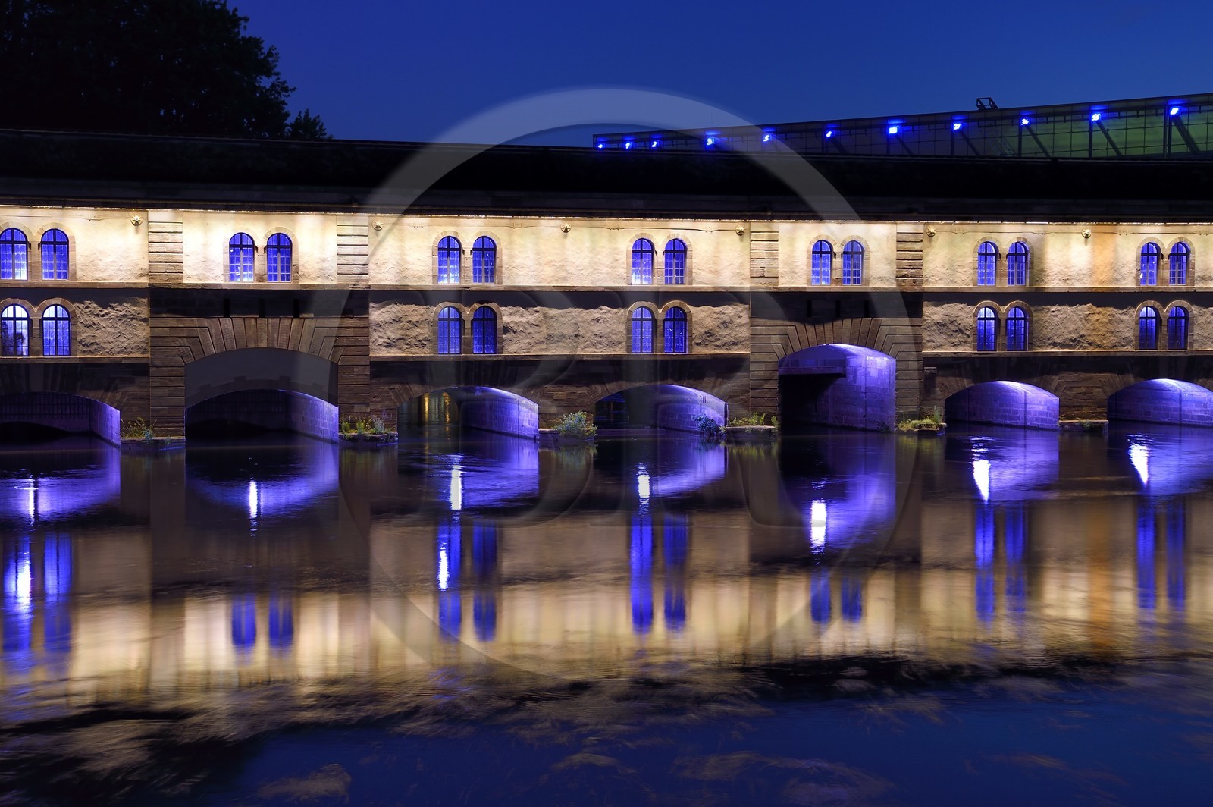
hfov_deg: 32.4
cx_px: 606
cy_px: 404
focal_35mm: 62
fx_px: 2087
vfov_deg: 21.9
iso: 250
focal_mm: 62
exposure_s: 1.6
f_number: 7.1
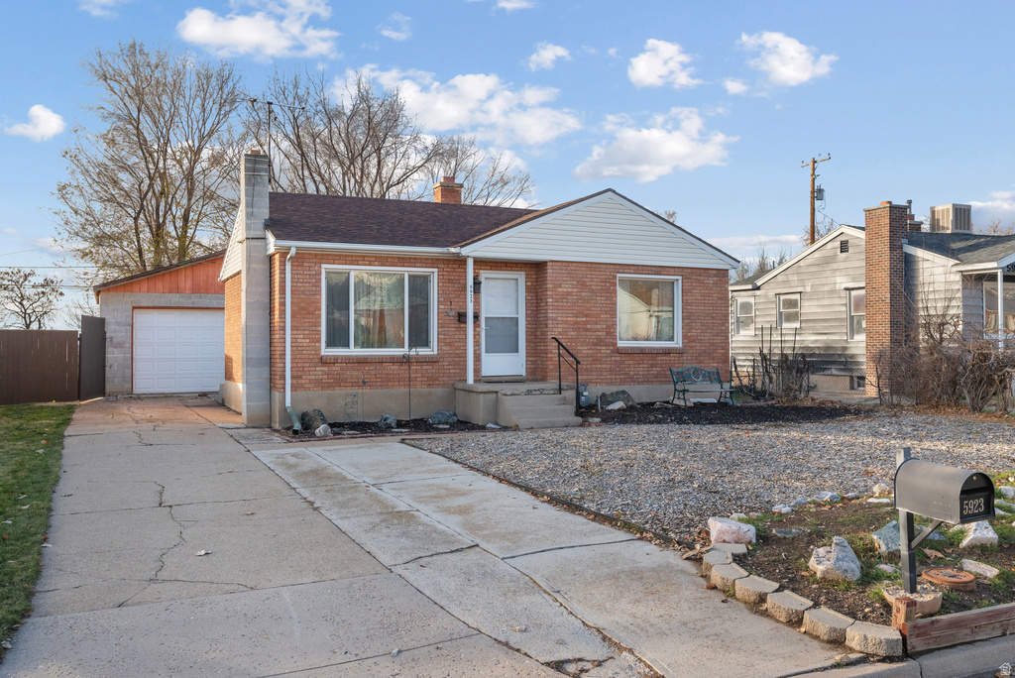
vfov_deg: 43.7
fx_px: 846
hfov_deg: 61.9
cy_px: 339
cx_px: 508
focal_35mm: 30
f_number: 8
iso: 800
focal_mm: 30
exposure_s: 1/200
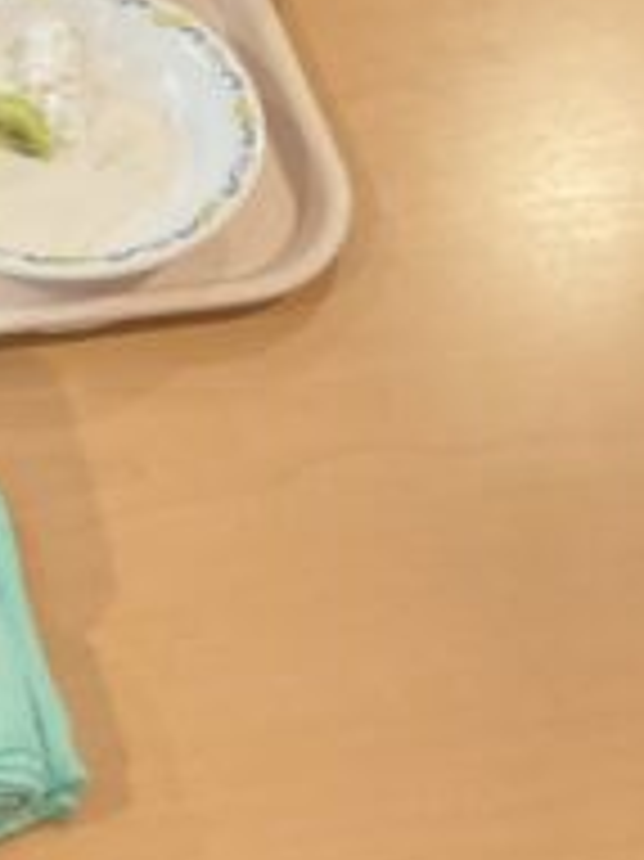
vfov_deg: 20.0
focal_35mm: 91
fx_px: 2260
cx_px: -234
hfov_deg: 15.3
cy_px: -207
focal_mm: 3
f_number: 1.8
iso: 125
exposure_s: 1/60
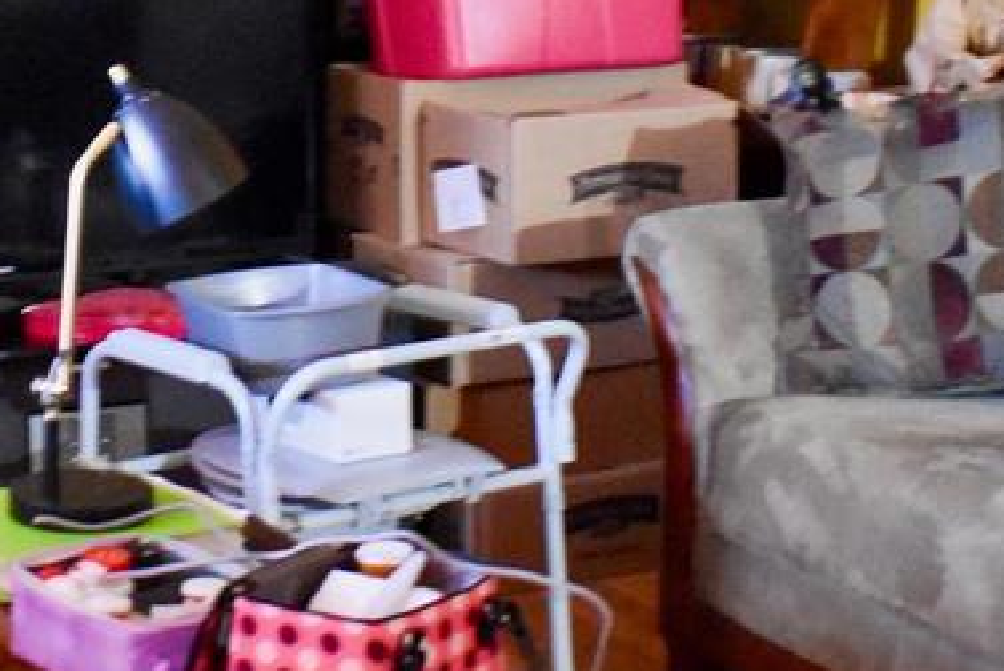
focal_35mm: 103
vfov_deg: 13.2
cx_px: 341
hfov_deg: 19.8
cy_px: 101
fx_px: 2875
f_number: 3.5
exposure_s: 1/3
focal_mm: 18
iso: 3200
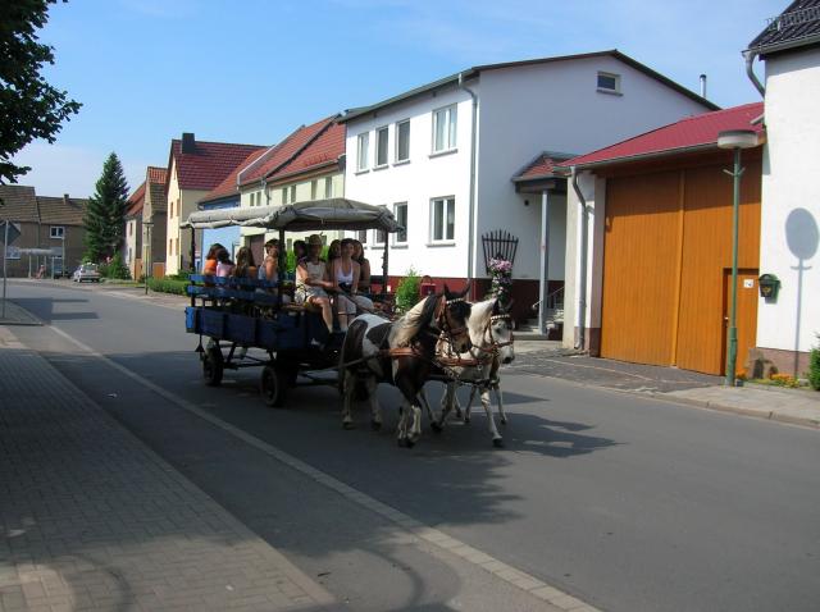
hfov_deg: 54.0
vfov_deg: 41.7
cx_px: 410
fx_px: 804
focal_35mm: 34
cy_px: 306
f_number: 4.9
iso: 50
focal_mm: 5.7
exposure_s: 1/393
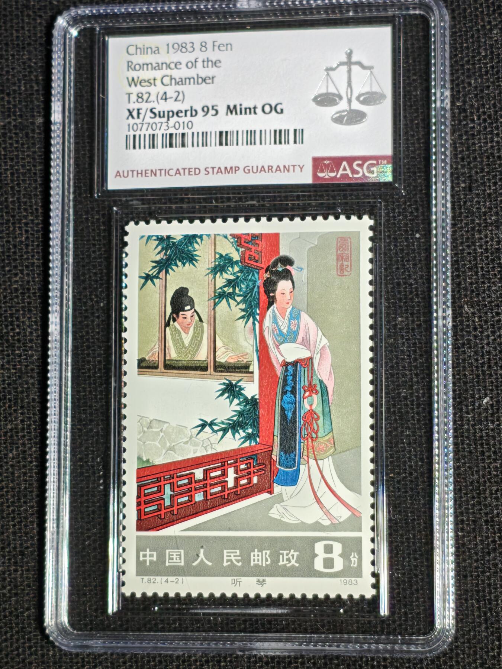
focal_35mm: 89
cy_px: 334
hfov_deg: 16.6
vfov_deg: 22.0
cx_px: 251
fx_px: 1721
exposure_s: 1/411
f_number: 1.5
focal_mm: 4.94
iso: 50
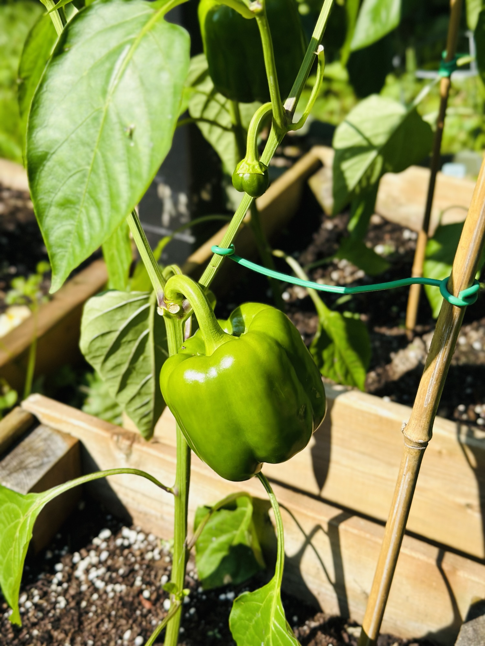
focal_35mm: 48
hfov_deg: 30.3
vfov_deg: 39.7
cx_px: 242
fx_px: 897
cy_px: 323
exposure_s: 1/4016
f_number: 1.78
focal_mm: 6.86
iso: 100
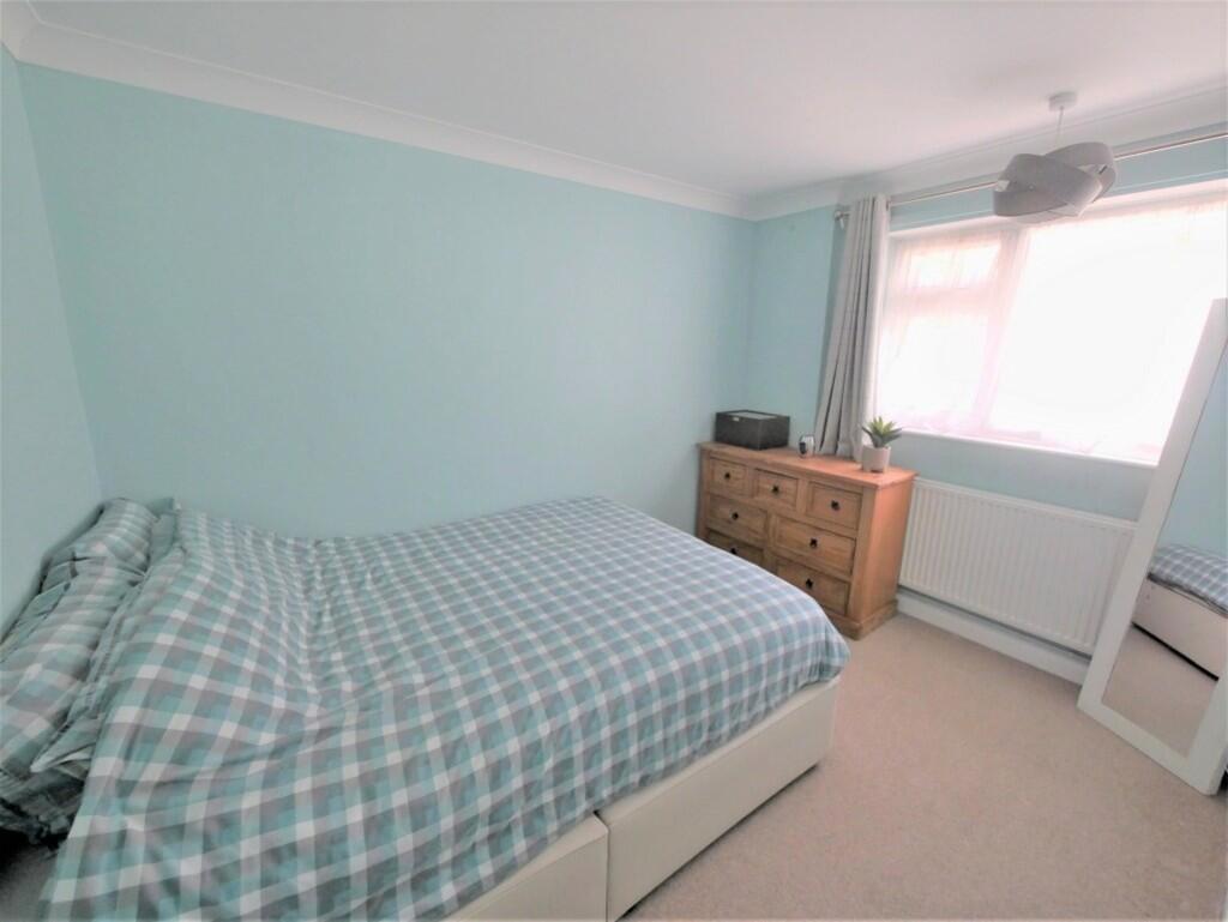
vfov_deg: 85.7
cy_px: 461
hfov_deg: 102.0
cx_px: 614
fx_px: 497
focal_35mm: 14
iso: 1600
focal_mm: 7
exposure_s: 1/60
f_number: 4
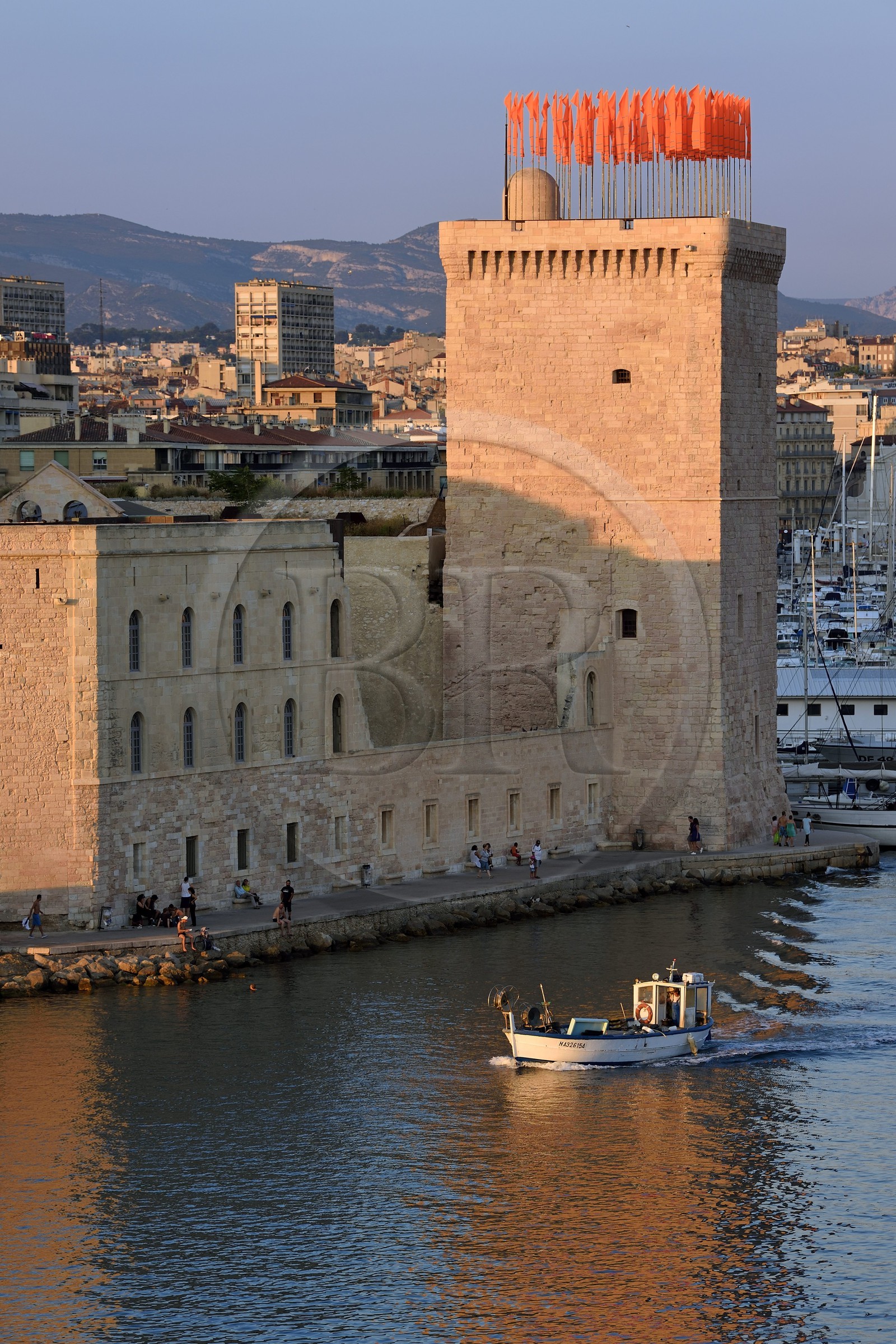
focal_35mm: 150
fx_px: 5600
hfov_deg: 9.1
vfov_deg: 13.7
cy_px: 672
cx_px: 448
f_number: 5.6
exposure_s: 1/320
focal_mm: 150
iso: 200
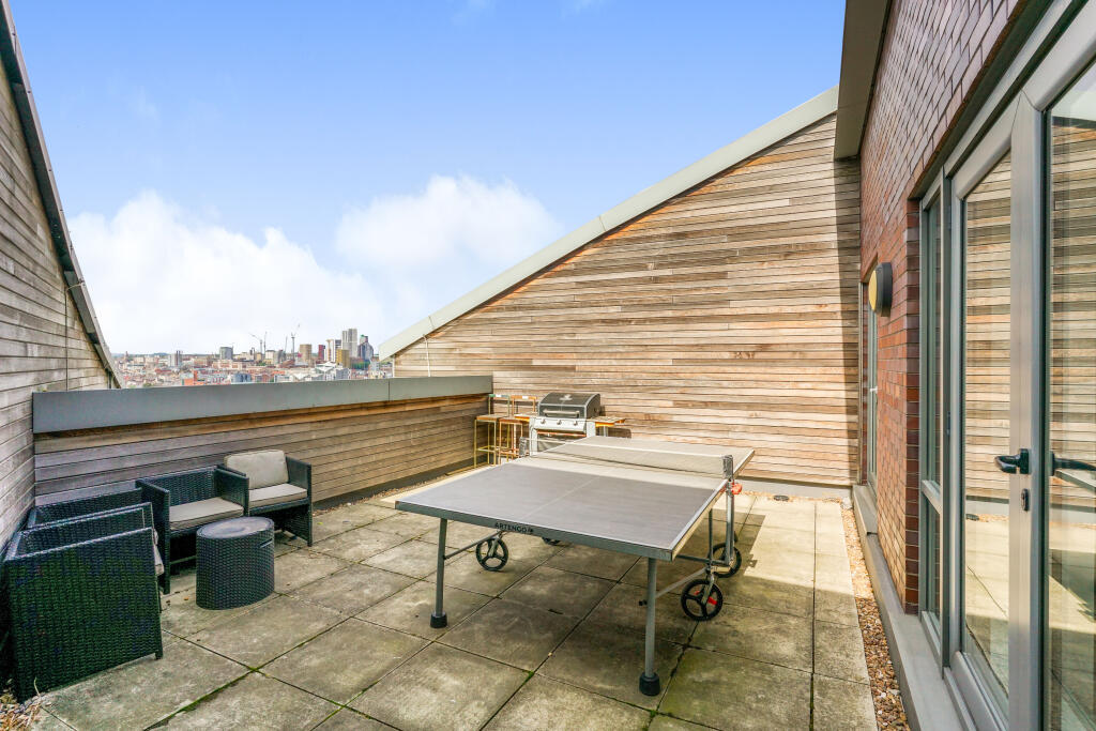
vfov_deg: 70.5
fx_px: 518
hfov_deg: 93.3
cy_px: 366
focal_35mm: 17
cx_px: 548
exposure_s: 1/1000
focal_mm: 17
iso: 500
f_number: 8
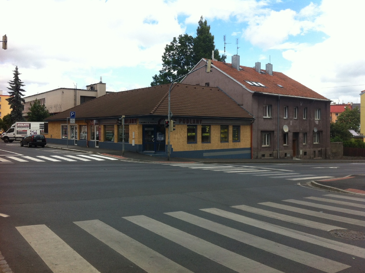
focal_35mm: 35
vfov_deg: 40.6
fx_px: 368
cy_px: 136
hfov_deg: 52.7
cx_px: 182
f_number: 2.8
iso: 80
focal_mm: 3.85
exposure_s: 1/941
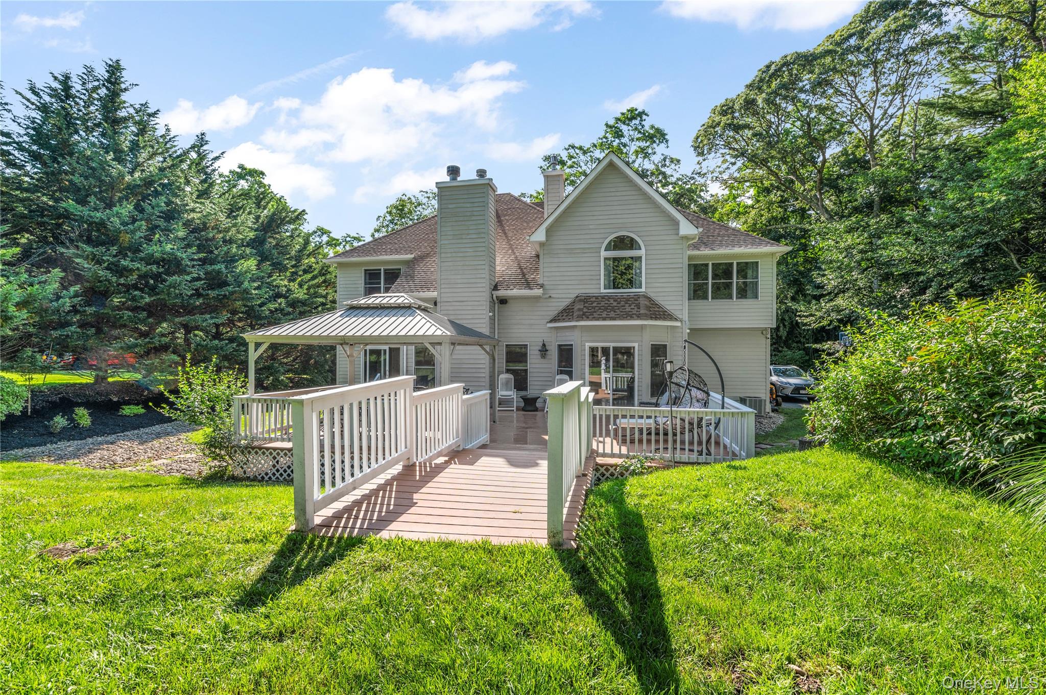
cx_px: 523
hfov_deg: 100.4
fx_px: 435
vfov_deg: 77.2
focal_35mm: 15
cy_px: 348
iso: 100
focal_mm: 15
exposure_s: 1/200
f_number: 8
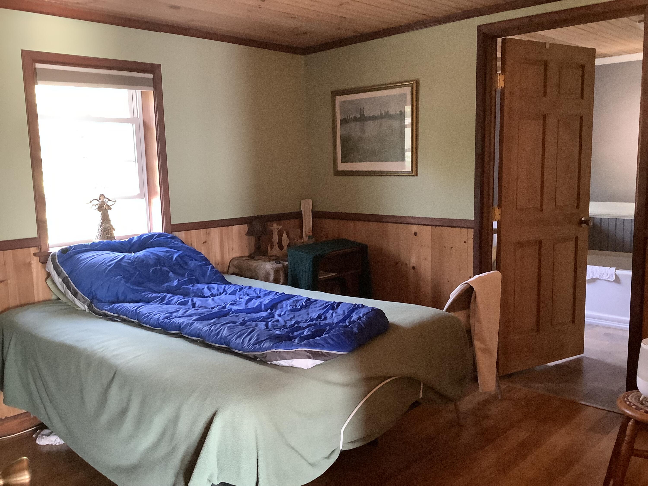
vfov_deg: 45.4
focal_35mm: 31
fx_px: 580
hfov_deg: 58.4
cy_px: 243
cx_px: 324
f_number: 2.4
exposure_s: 1/25
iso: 400
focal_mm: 3.3
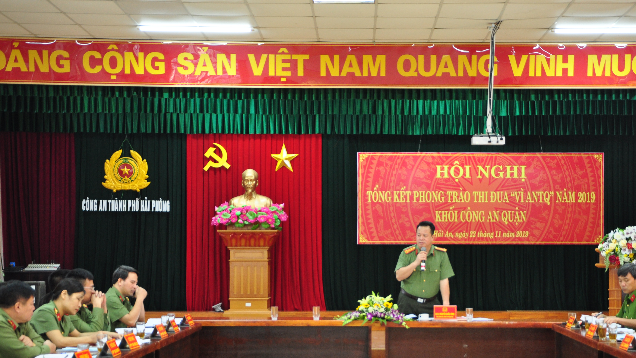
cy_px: 228
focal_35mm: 70
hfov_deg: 30.2
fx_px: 1175
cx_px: 388
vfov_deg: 17.3
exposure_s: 1/30
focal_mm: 35
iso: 500
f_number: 4.5
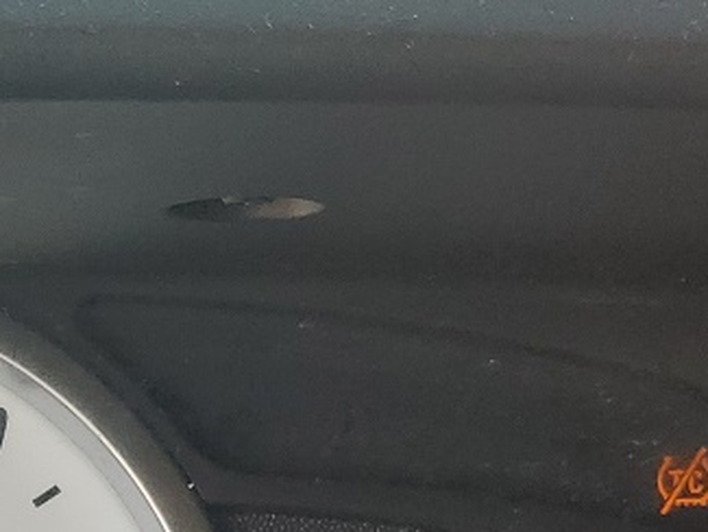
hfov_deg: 14.6
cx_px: -279
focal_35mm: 128
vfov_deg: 11.2
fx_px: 2619
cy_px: 778
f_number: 1.5
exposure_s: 1/217
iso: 50
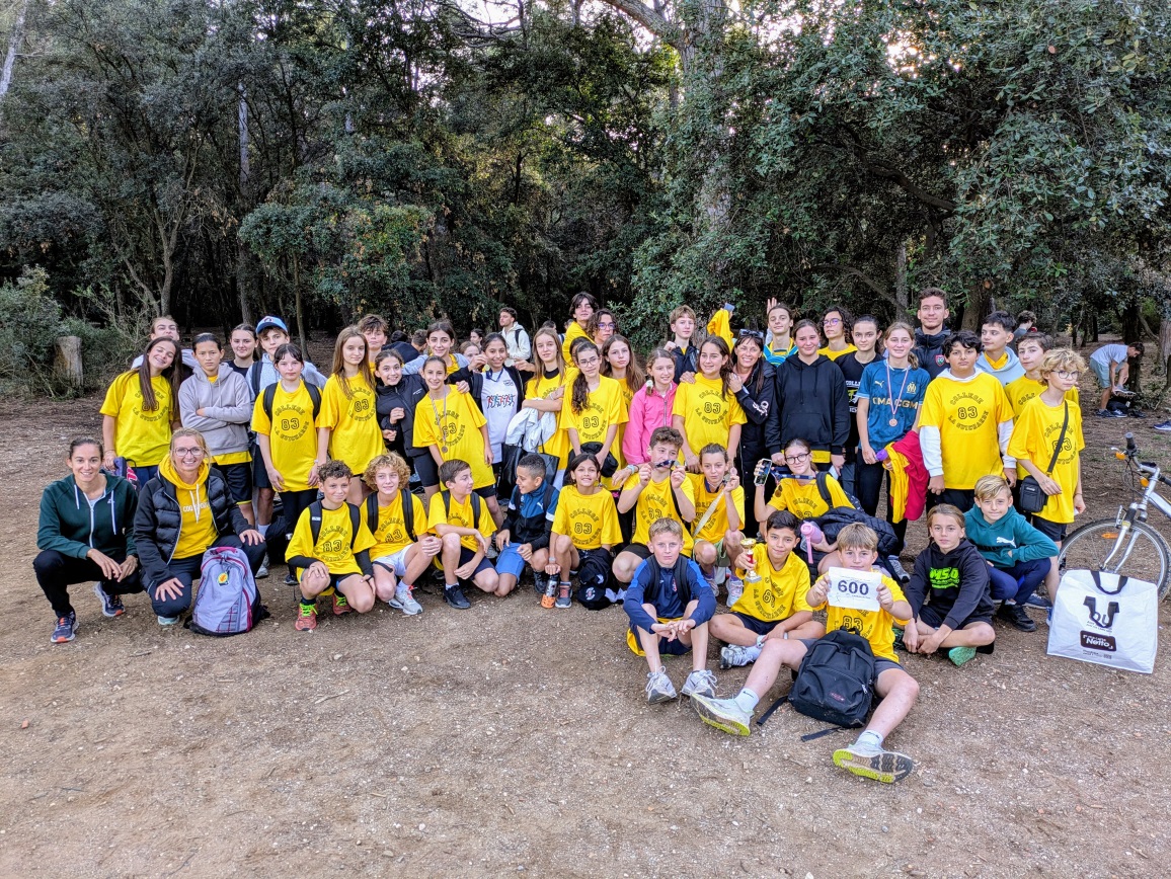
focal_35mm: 25
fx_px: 846
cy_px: 440
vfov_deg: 54.9
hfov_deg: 69.4
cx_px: 586
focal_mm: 5.43
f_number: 1.89
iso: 58
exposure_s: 1/50
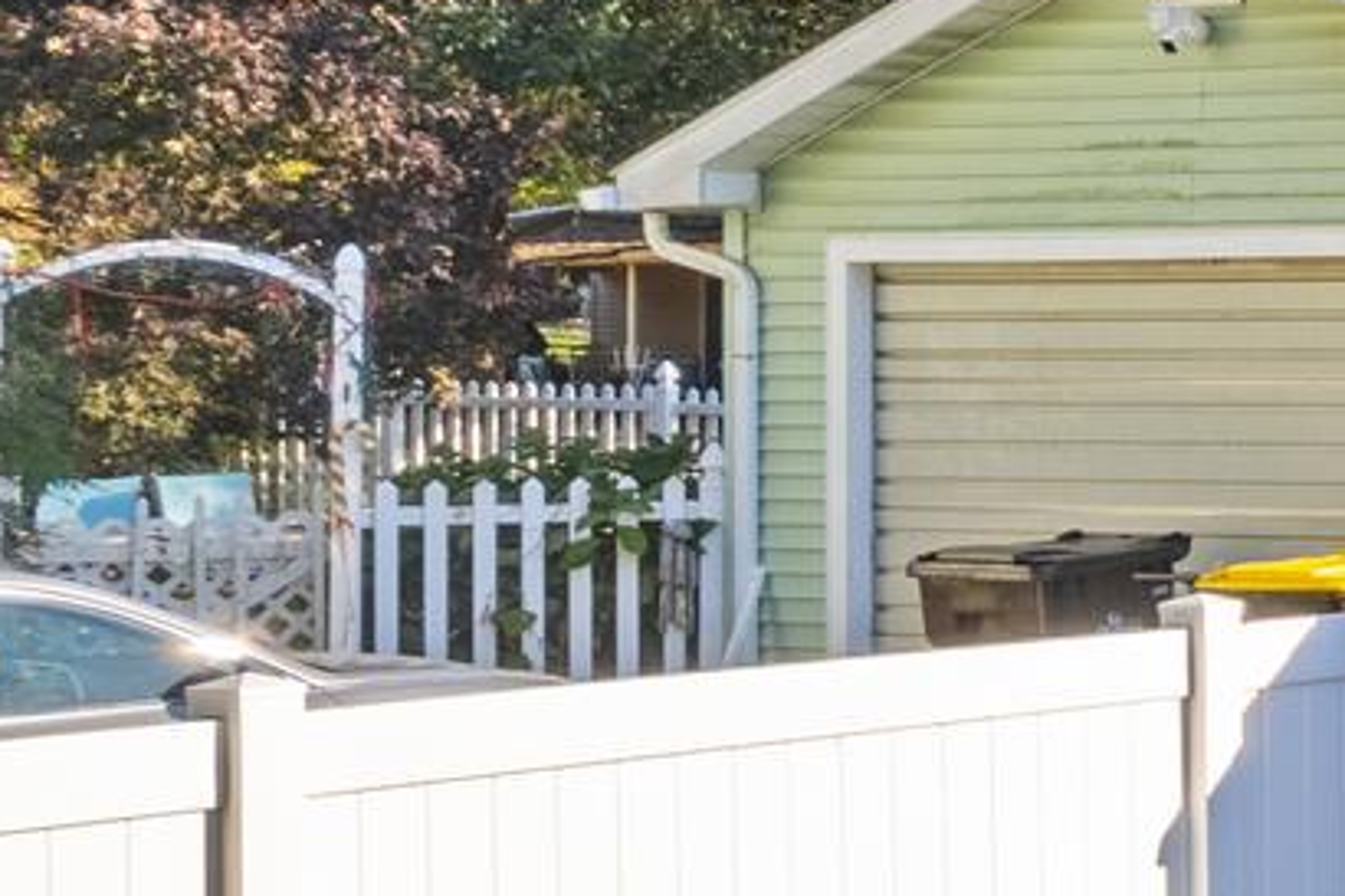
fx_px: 4108
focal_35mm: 110
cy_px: 246
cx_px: 3136
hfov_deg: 13.8
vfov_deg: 12.4
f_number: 2.8
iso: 100
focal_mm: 8.38
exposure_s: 1/125
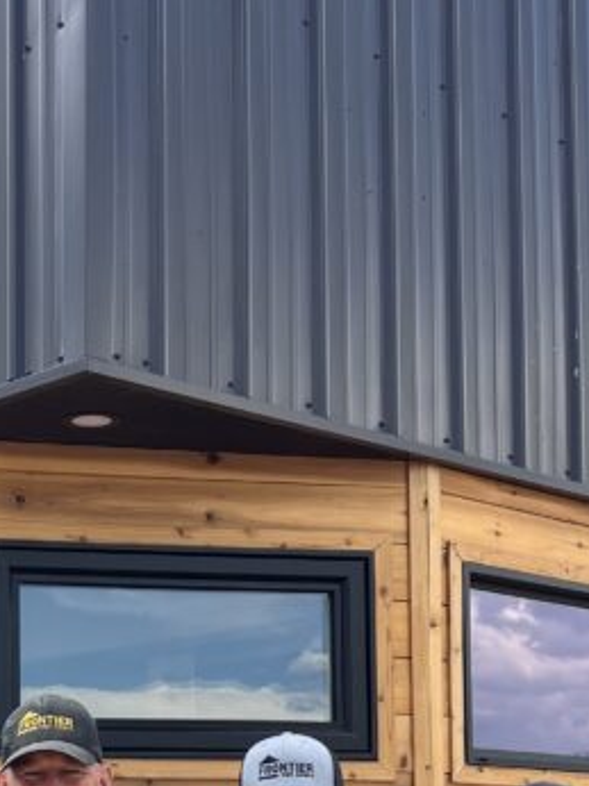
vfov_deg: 24.5
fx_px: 1749
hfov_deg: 18.4
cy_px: 738
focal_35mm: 77
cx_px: -48
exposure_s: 1/1531
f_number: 1.5
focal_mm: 5.7
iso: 50
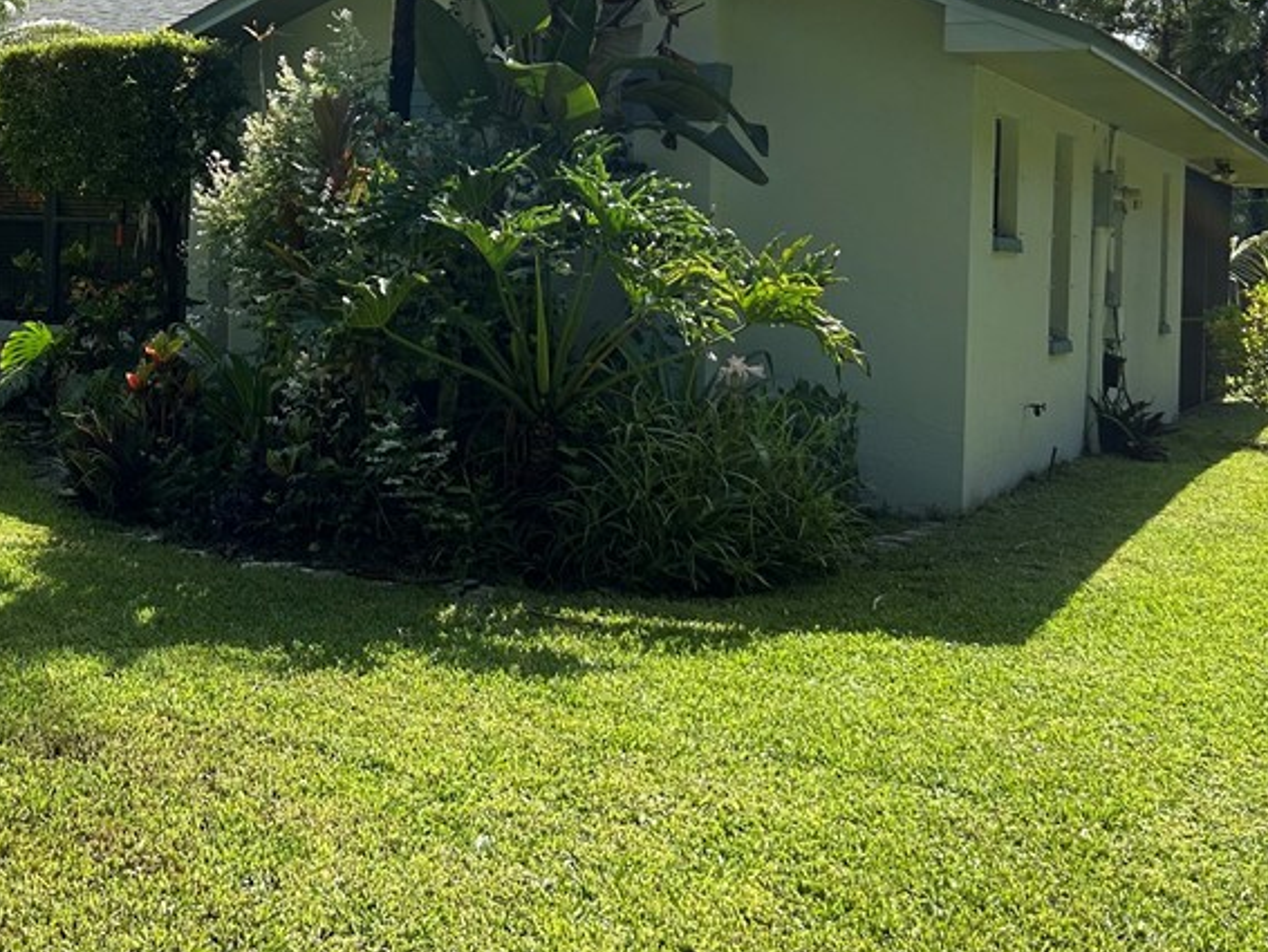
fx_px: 1722
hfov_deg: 38.1
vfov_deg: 30.3
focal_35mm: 47
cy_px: 220
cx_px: 159
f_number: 1.5
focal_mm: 5.7
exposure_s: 1/2353
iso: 50
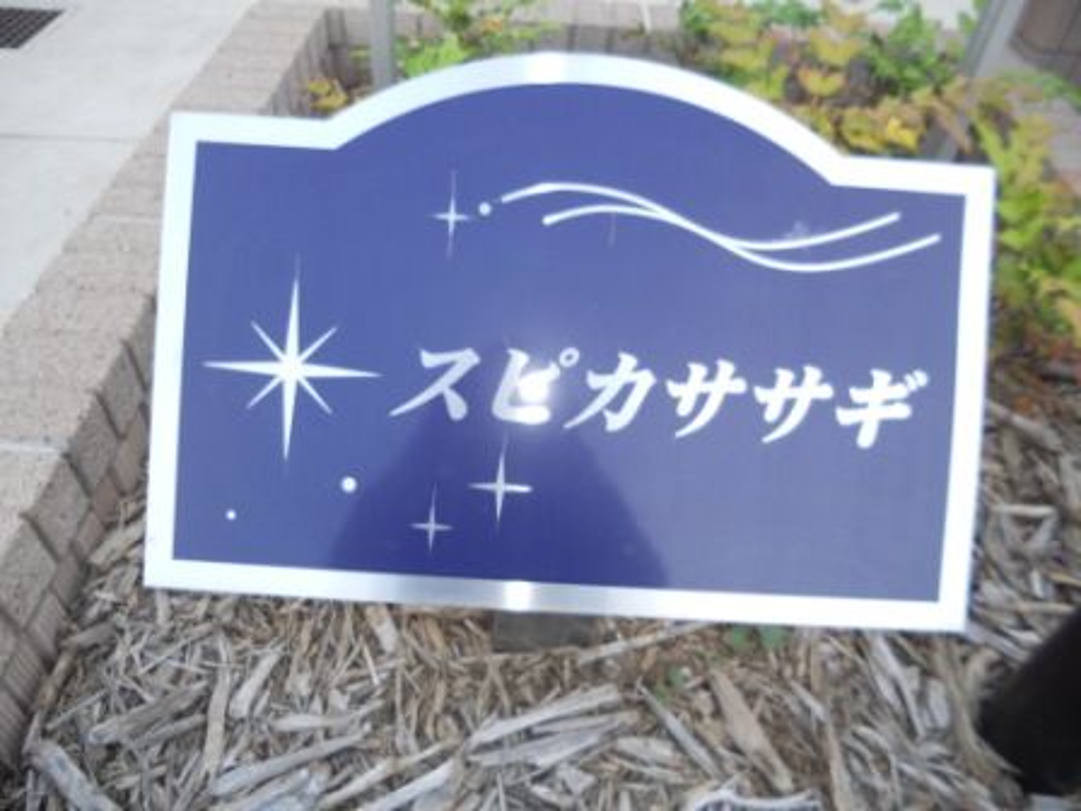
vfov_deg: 51.4
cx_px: 540
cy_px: 406
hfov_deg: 65.3
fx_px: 843
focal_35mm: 27
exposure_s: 1/30
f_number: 3.2
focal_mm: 4.9
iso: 125
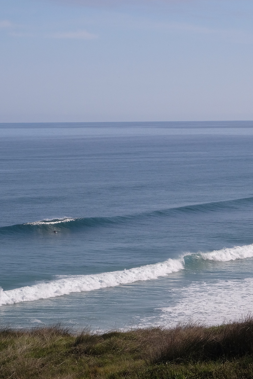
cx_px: 166
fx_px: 1318
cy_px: 190
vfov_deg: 16.4
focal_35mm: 125
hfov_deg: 11.0
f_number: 16
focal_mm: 55
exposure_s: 1/400
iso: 800
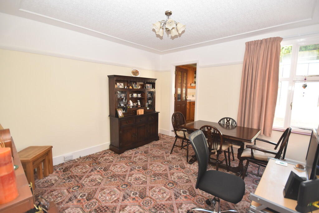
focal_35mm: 16
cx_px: 160
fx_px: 146
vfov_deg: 72.1
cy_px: 106
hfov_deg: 95.0
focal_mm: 11
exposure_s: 1/125
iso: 800
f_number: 4.2
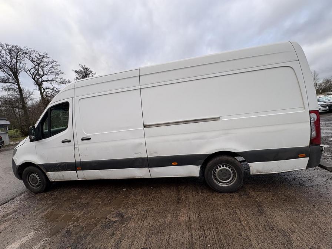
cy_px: 124
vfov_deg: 85.7
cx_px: 166
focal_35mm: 14
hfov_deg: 102.1
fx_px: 134
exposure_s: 1/278
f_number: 2.2
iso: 40
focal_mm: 2.22
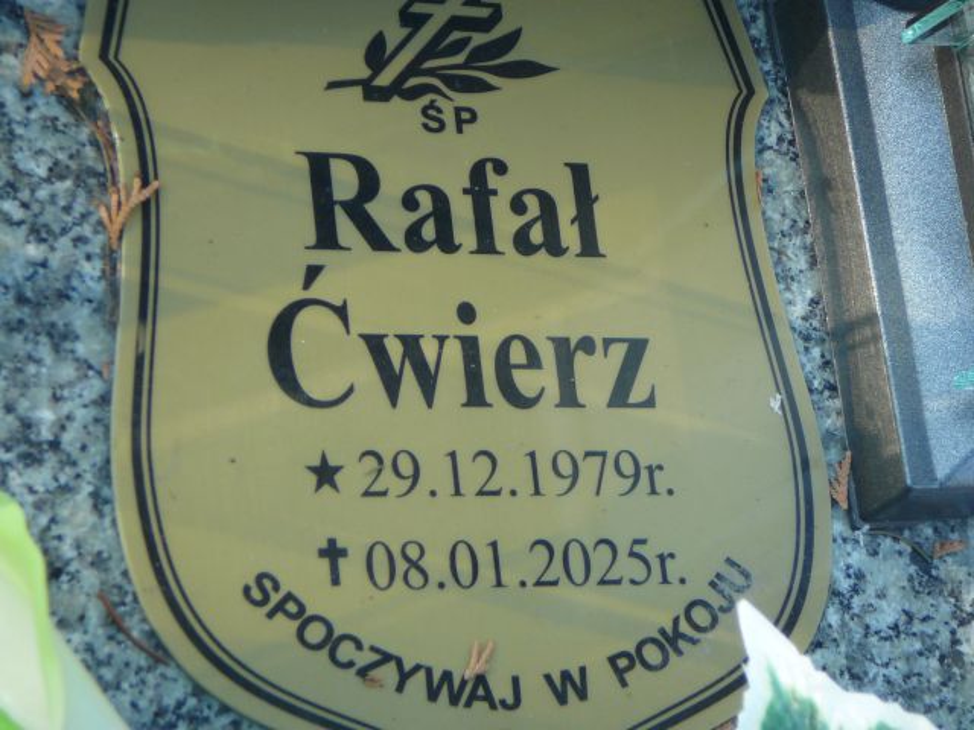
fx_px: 2954
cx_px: 487
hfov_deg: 18.7
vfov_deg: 14.1
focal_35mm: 105
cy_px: 365
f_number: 3.9
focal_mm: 15.6
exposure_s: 1/60
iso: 80
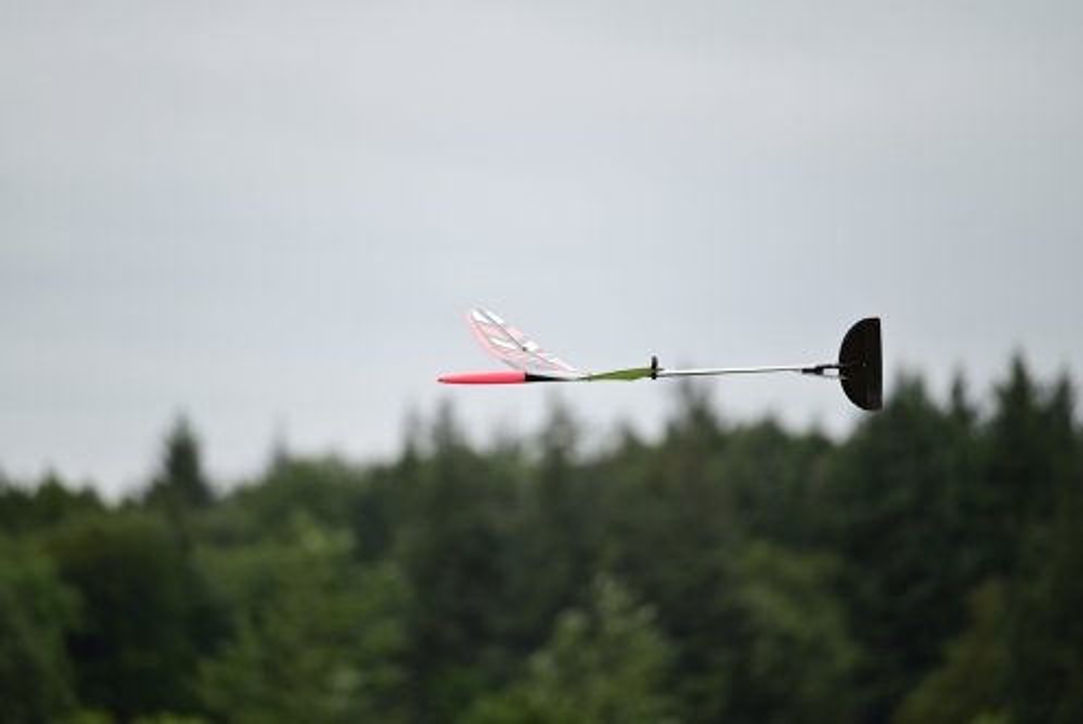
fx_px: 12040
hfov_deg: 5.2
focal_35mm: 400
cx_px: 542
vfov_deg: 3.4
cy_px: 362
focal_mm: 400
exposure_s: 1/2500
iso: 1600
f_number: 6.3
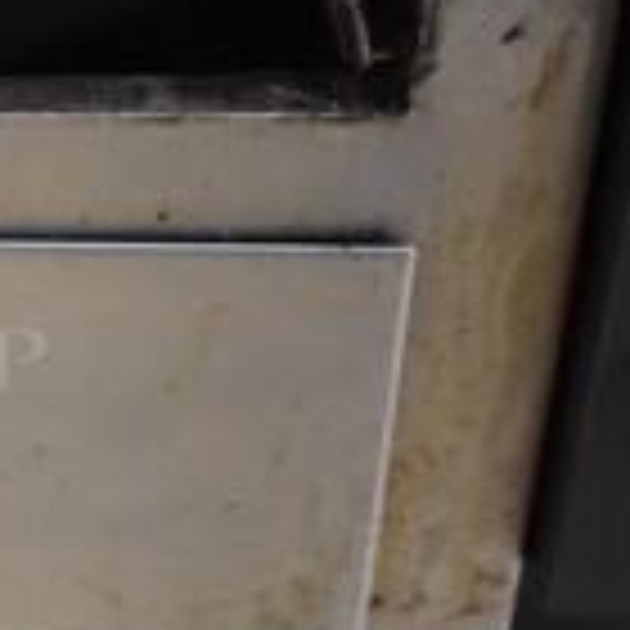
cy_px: 171
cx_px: -414
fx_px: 2059
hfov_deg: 15.5
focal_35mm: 100
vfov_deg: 17.3
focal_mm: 18
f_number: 3.5
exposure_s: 1/30
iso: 2500
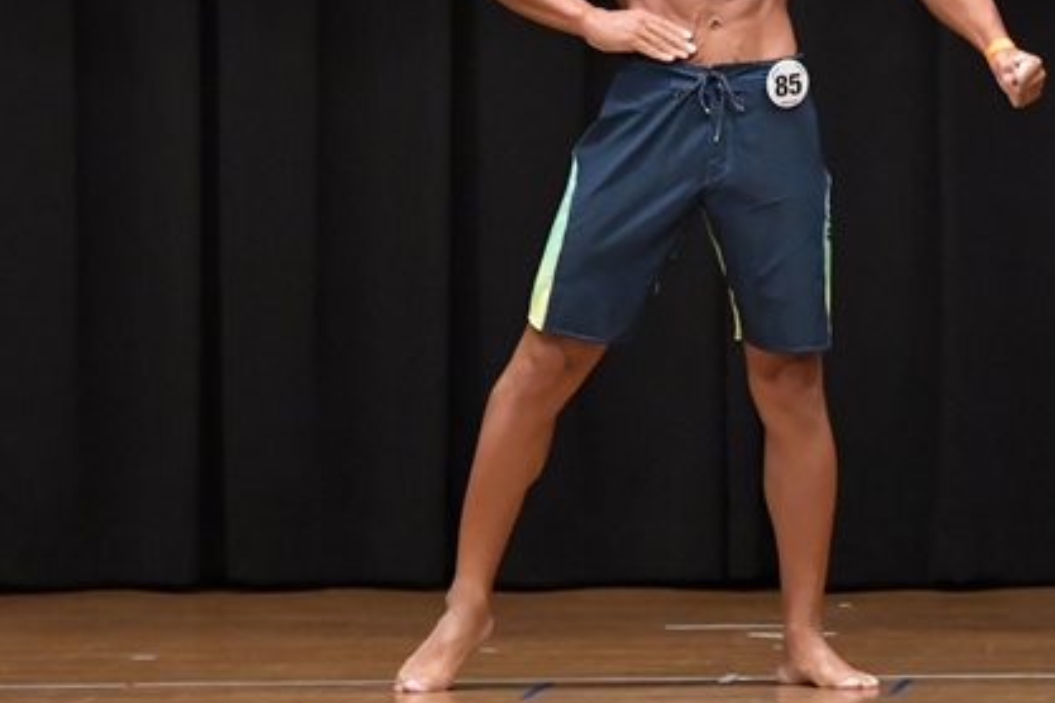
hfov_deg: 5.1
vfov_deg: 3.4
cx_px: 614
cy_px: 139
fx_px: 11809
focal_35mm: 403
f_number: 5.6
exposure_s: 1/400
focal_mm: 145
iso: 6400
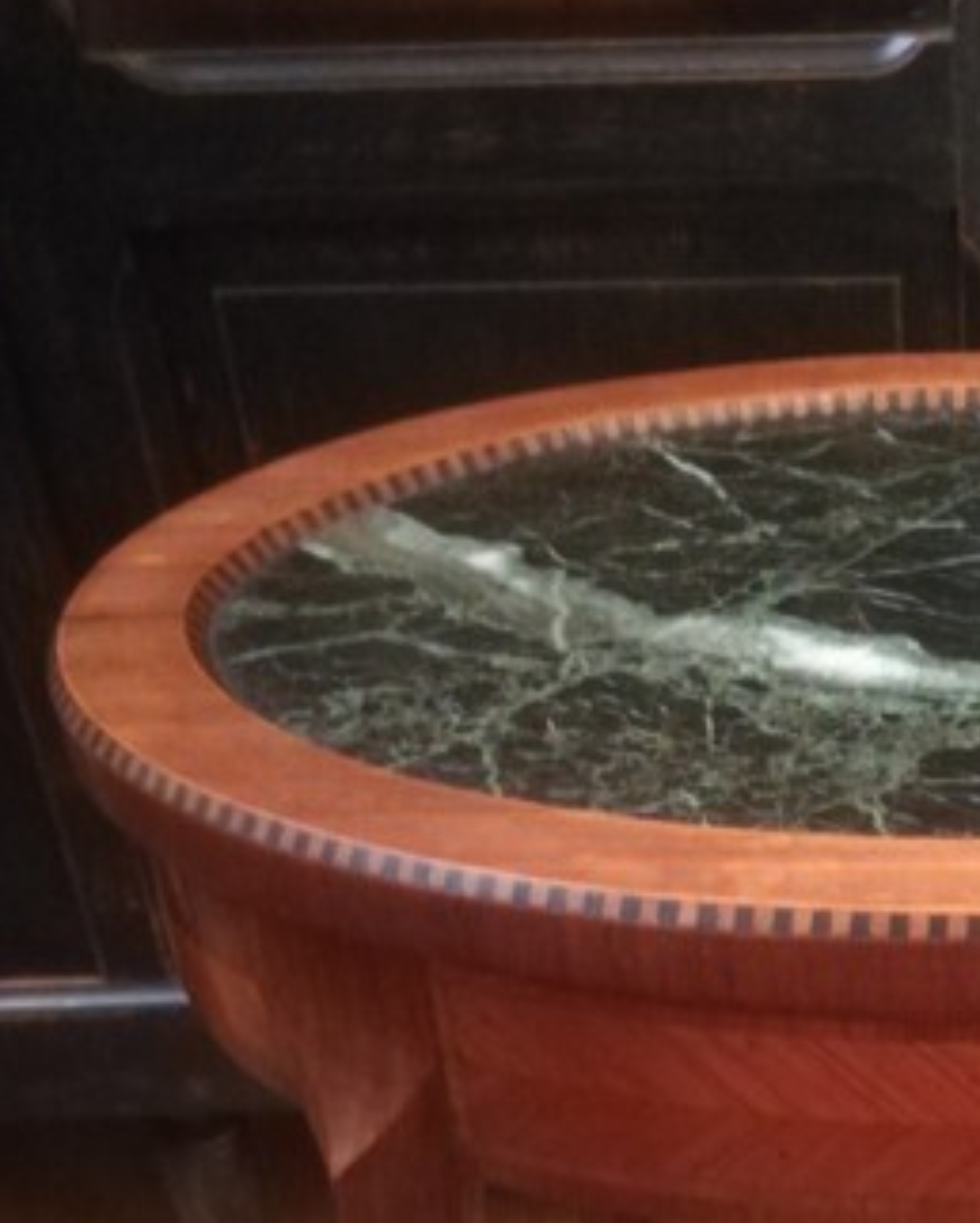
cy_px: 1466
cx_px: 1037
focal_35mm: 63
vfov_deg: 26.6
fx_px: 2282
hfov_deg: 23.0
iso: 1600
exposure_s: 1/14.3
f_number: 2.2
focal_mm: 3.83
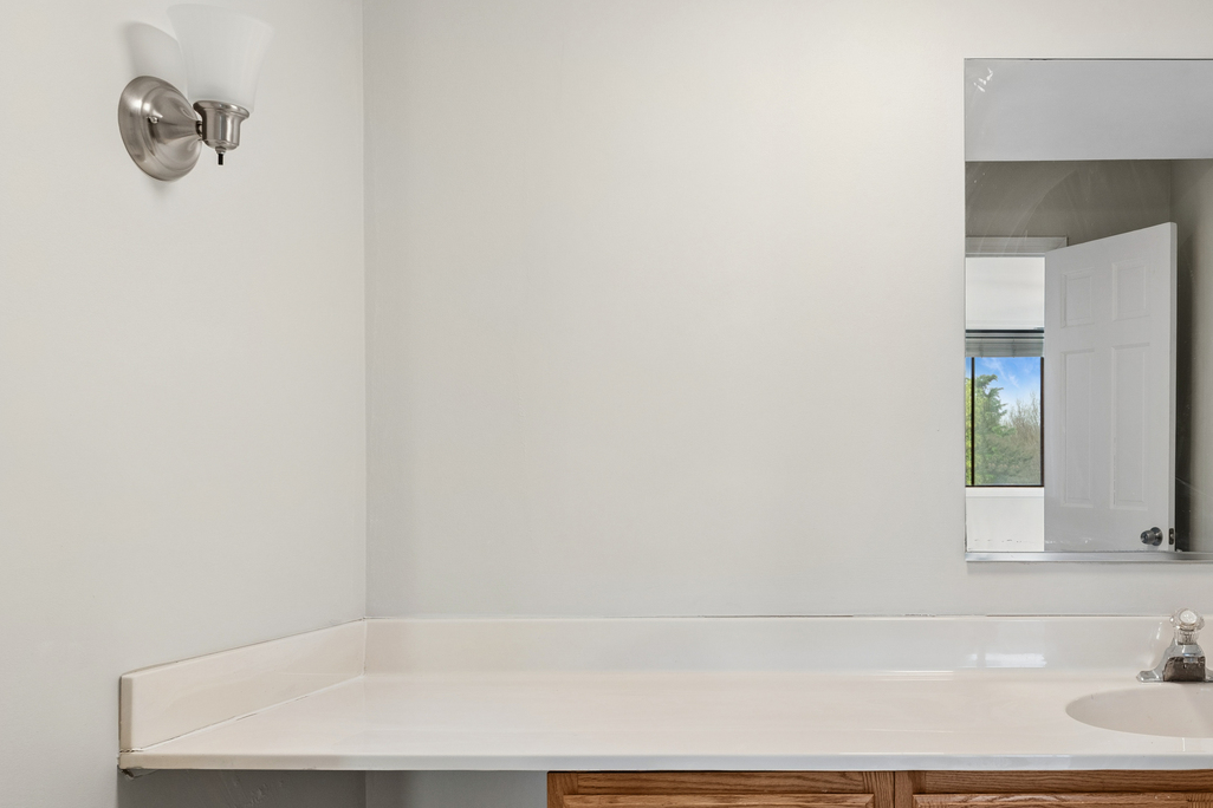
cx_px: 955
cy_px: 508
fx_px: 1037
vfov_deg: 42.3
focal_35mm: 31
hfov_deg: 56.6
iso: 250
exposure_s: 1/1.25
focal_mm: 13
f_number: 8
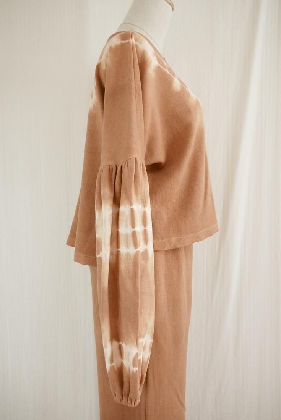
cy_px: 210
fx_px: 351
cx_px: 140
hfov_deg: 43.7
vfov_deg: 61.9
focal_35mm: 30
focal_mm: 20
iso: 5000
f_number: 6.3
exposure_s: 1/1000
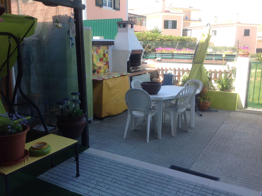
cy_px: 98
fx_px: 265
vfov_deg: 40.6
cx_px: 131
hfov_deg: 52.7
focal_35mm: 35
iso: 50
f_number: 2.4
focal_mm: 4.28
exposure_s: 1/369
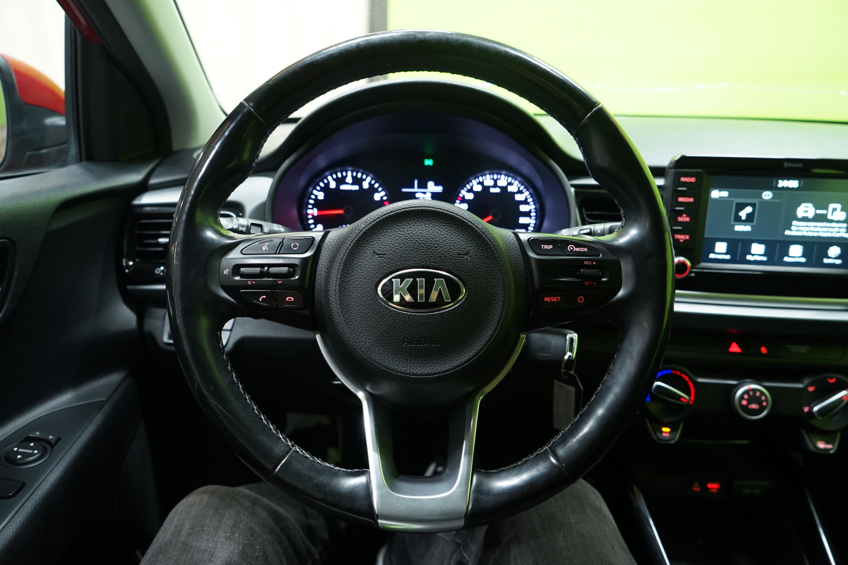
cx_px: 424
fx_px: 565
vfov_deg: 53.1
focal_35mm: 24
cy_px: 282
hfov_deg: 73.7
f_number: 4.5
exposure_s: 1/20
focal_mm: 24
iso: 1250
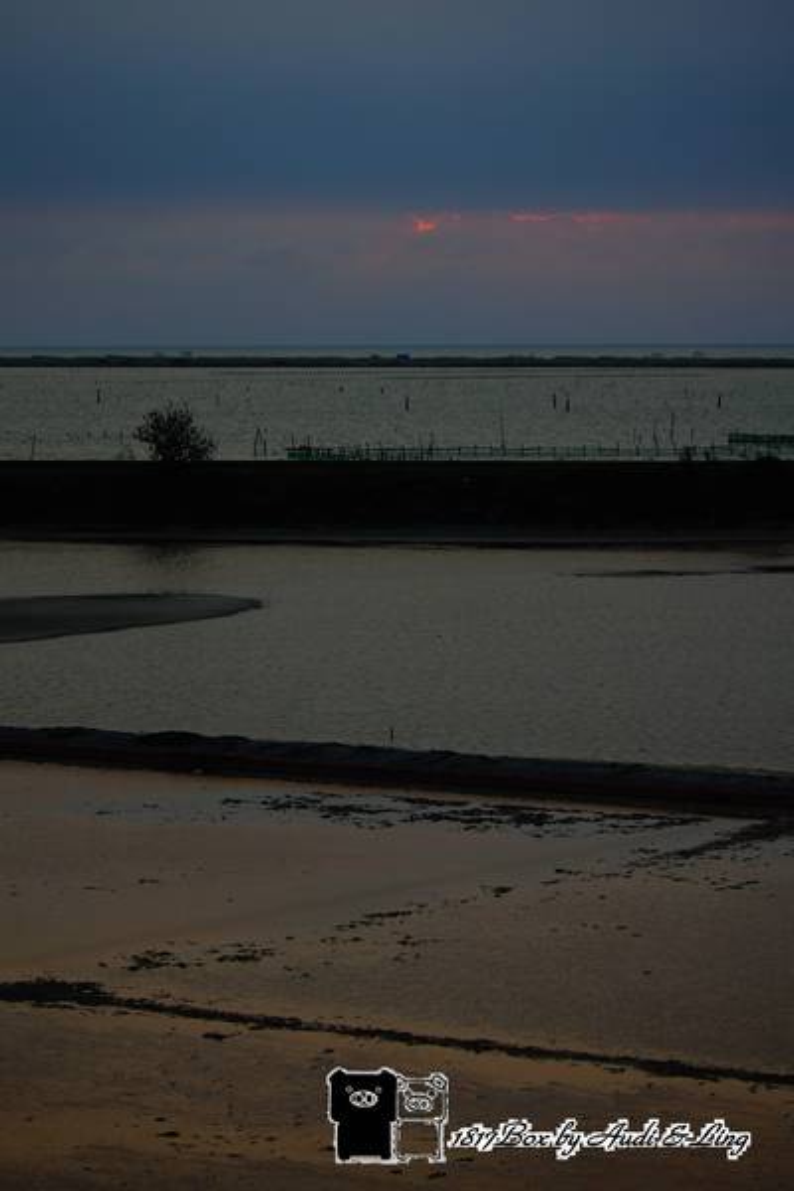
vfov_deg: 18.2
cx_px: 397
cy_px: 596
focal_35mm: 112
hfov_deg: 12.2
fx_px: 3722
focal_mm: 75
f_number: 5
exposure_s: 1/250
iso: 100
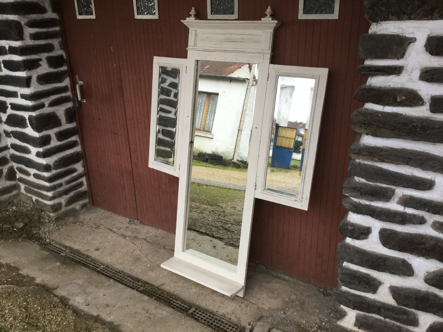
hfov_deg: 58.4
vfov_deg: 45.4
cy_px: 166
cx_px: 222
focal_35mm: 31
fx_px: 397
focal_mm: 3.3
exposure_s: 1/33
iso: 32
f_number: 2.4
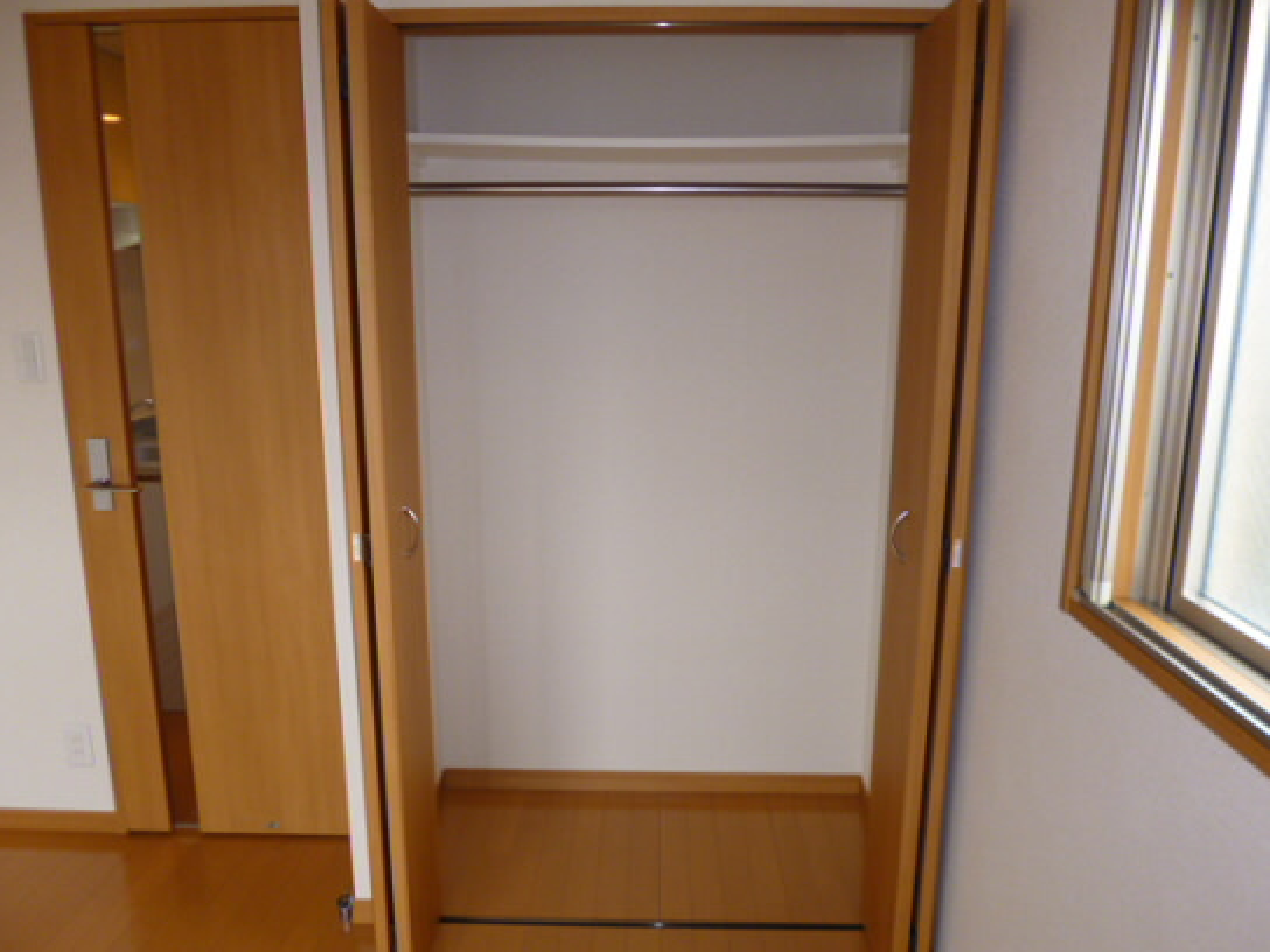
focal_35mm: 25
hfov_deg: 69.4
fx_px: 917
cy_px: 484
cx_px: 642
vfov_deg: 54.9
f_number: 2.5
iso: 100
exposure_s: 1/60
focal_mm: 4.3
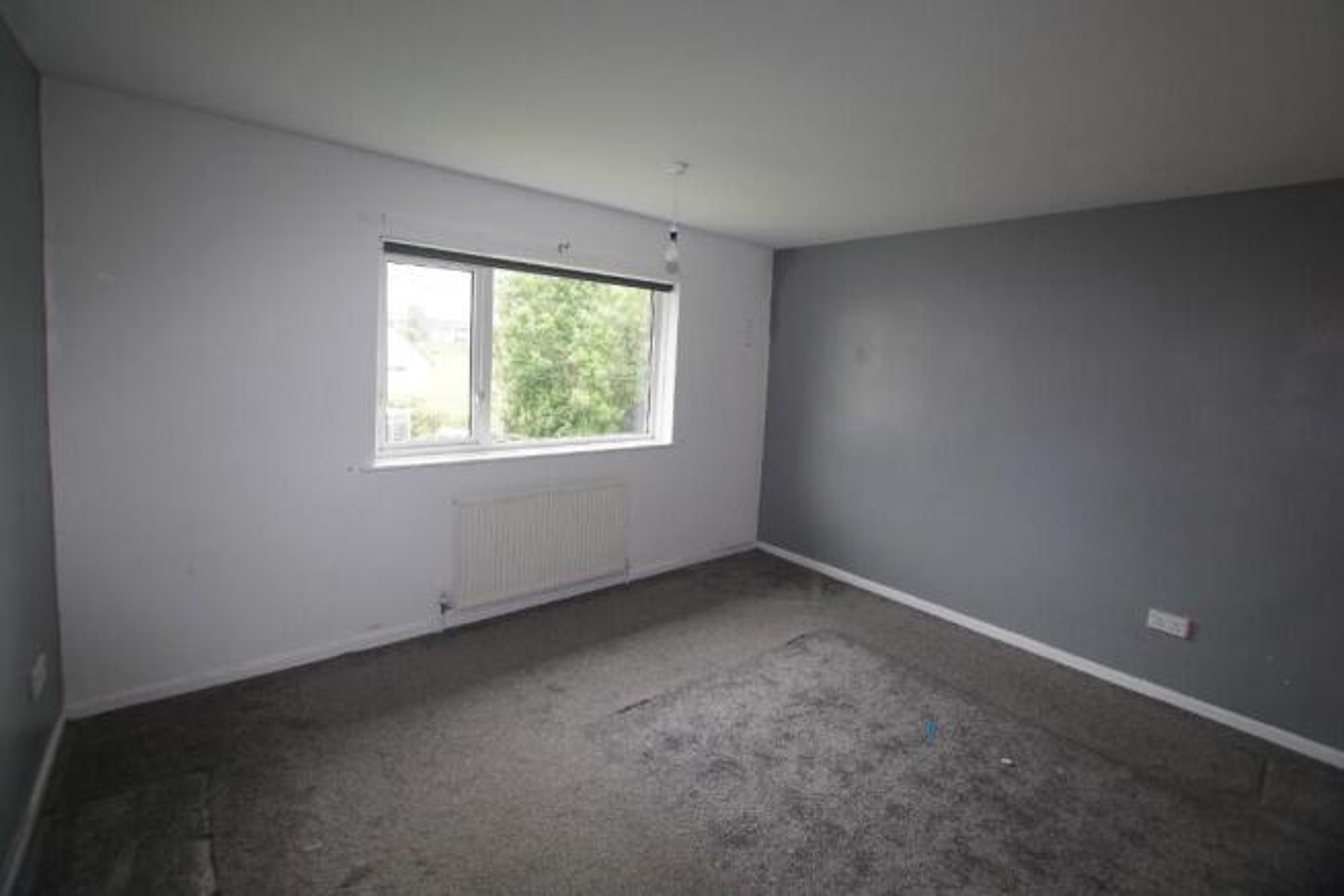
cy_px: 448
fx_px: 560
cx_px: 672
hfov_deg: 100.4
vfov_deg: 77.4
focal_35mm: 15
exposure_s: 1/160
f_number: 4
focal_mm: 10
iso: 400
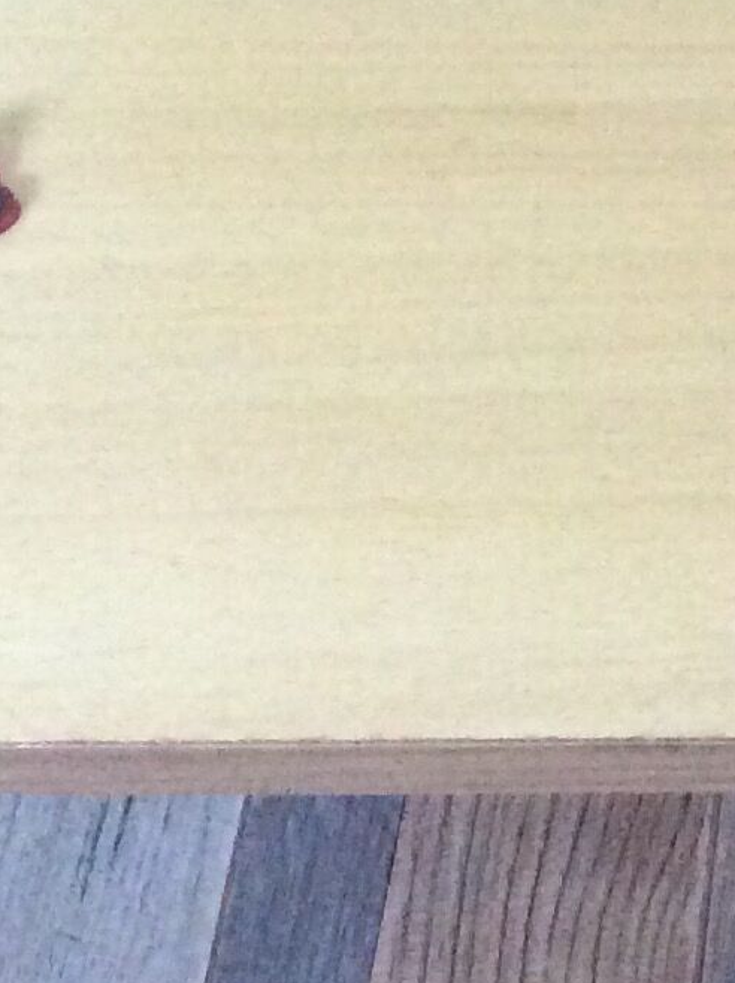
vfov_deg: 15.1
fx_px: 3574
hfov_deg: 11.0
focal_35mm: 126
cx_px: 1276
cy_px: -229
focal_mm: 3.3
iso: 320
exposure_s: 1/25
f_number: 2.4
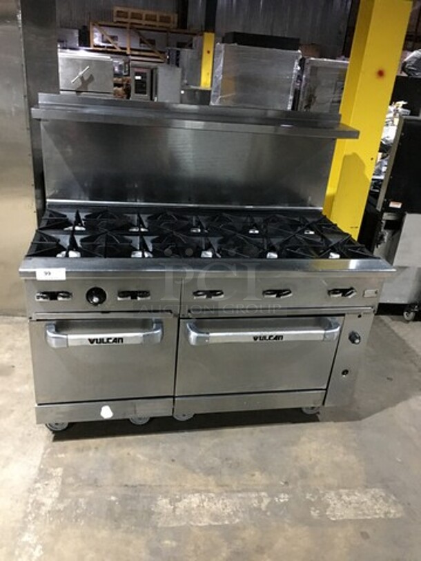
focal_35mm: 29
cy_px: 280
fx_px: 470
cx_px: 210
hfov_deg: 48.2
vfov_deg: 61.7
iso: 125
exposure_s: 1/4
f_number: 2.2
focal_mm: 4.15
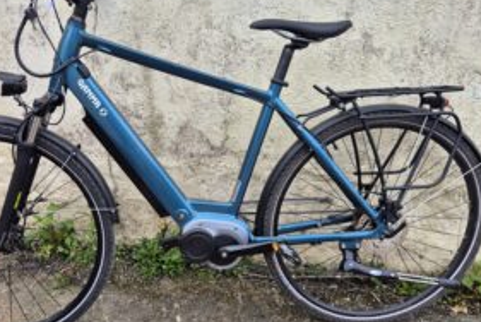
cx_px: 185
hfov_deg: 55.2
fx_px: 455
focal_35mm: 34
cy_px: 176
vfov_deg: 38.9
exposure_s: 1/287
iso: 25
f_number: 1.8
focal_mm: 5.4
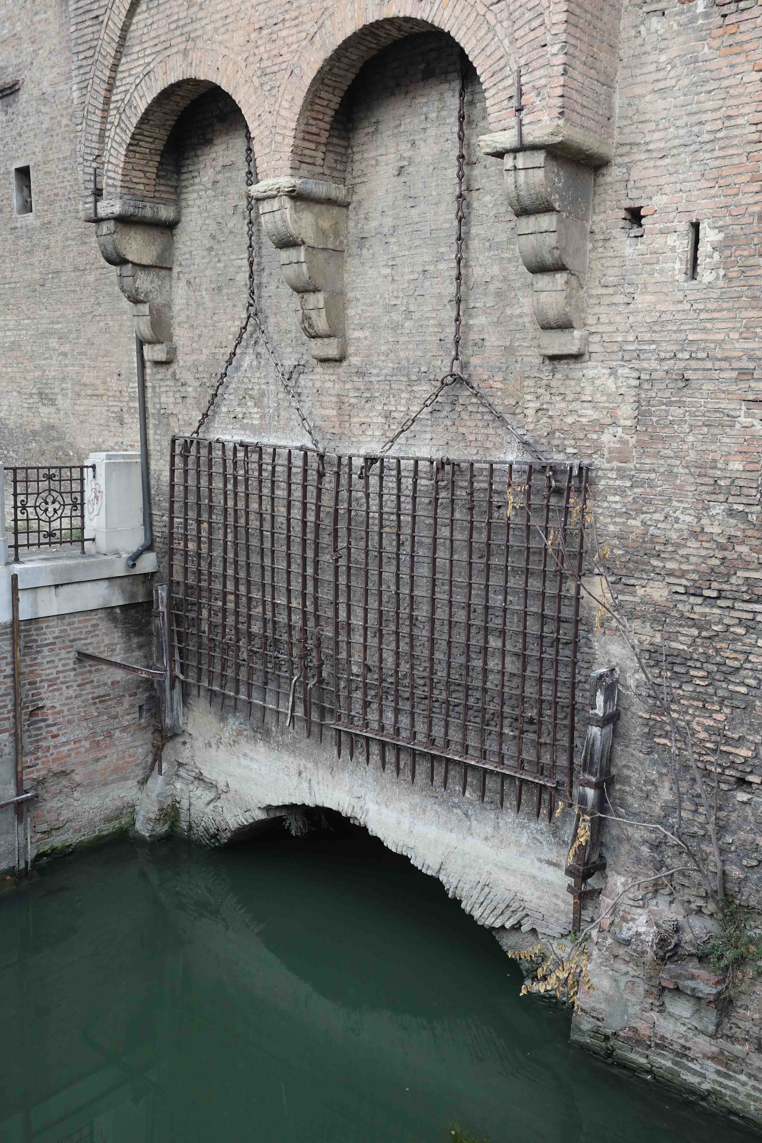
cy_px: 572
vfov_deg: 58.7
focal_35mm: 32
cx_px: 381
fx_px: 1016
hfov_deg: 41.1
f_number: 4
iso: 400
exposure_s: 1/400
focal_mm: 11.69
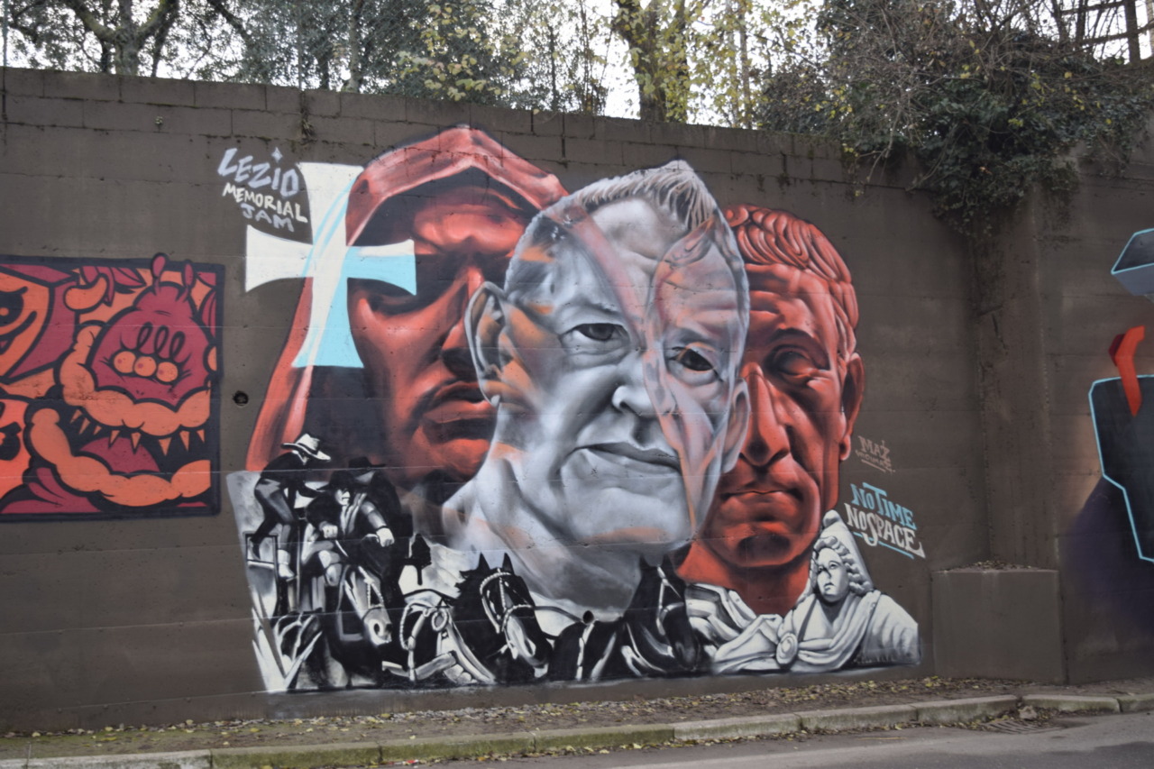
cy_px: 384
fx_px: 1250
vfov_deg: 34.2
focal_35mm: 39
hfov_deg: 49.6
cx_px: 577
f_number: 5
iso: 400
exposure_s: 1/100
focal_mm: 26
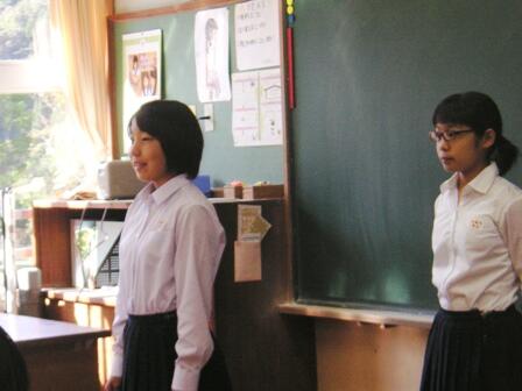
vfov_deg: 17.0
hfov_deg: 22.5
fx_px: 1312
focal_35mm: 87
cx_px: 261
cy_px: 196
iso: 100
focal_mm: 14.4
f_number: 4.7
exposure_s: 1/90
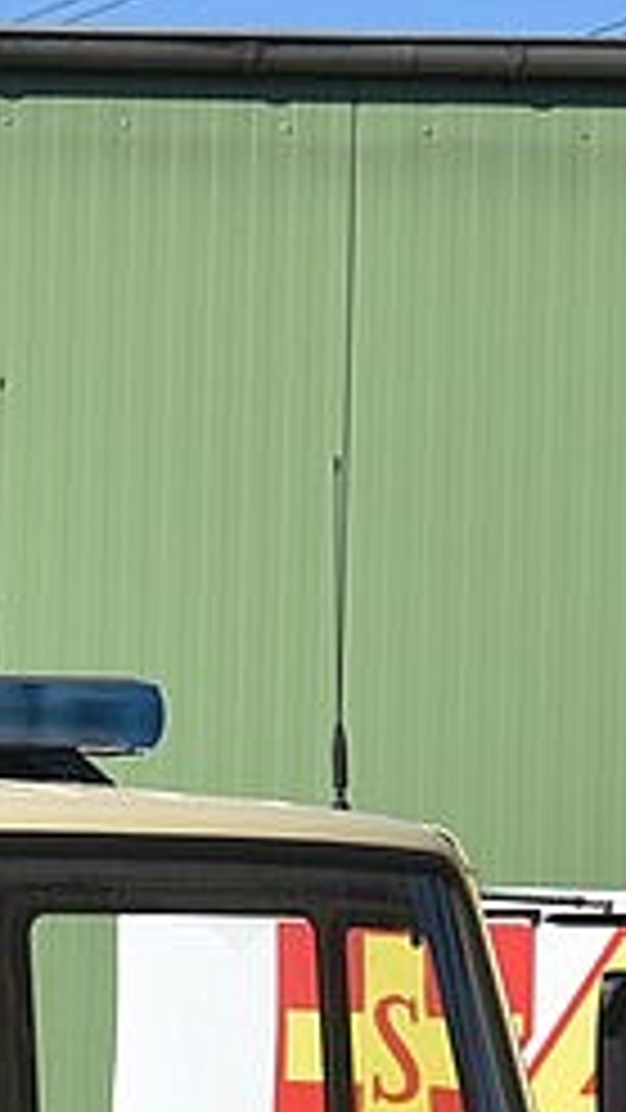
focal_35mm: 325
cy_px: 1297
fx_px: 9587
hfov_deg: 3.7
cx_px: -1081
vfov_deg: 6.6
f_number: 10
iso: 200
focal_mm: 85
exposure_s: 1/400
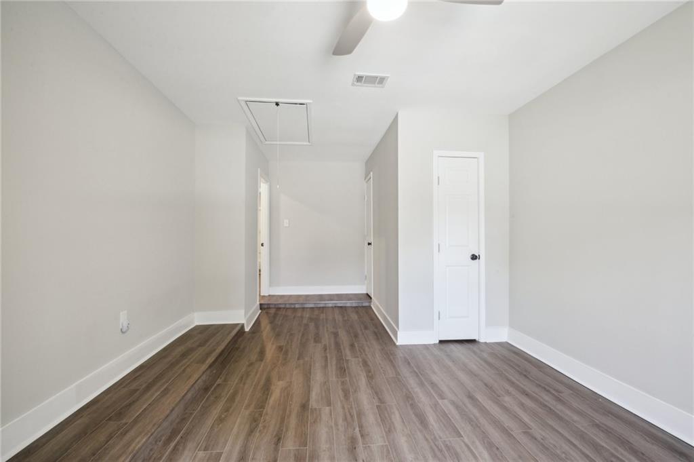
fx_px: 289
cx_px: 347
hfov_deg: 100.4
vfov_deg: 77.2
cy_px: 231
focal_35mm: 15
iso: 400
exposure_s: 1/4
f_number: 13
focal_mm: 15
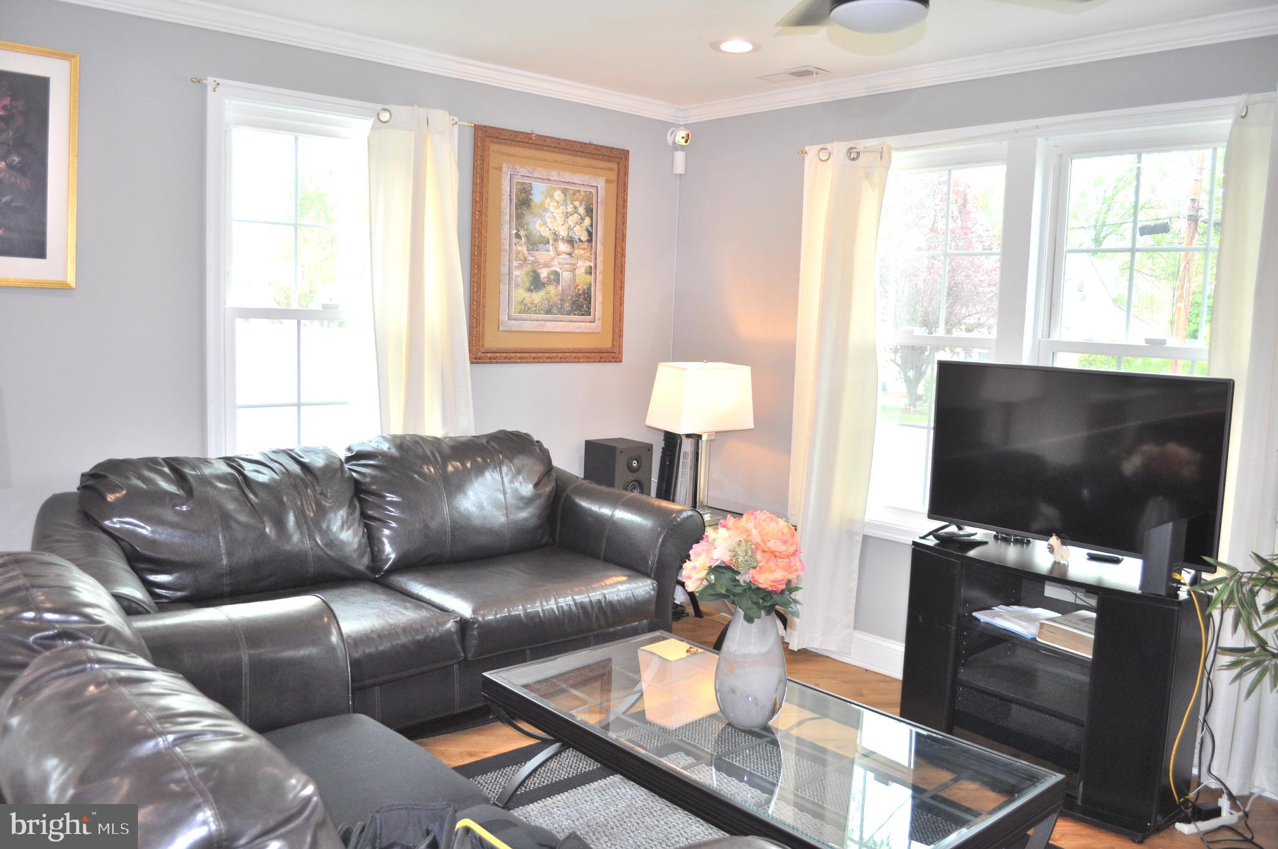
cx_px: 639
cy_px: 424
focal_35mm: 27
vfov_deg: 47.8
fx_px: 957
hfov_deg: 67.4
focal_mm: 18
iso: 400
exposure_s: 1/125
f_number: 3.5
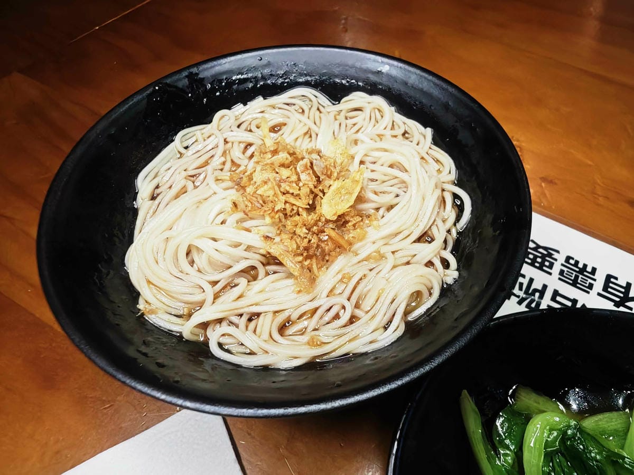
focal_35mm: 23
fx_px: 421
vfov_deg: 58.9
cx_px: 317
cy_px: 238
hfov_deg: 73.9
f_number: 1.8
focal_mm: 2.03
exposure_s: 1/250
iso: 500
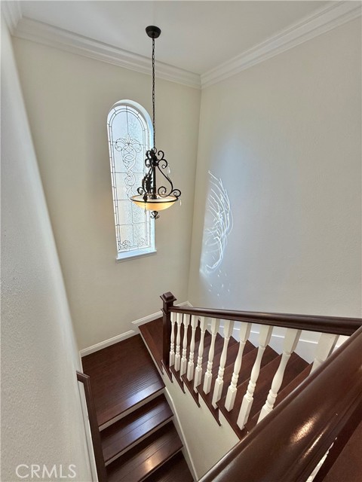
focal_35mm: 14
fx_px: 195
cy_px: 241
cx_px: 181
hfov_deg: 85.7
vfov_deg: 102.1
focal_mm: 2.22
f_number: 2.2
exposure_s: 1/166
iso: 64
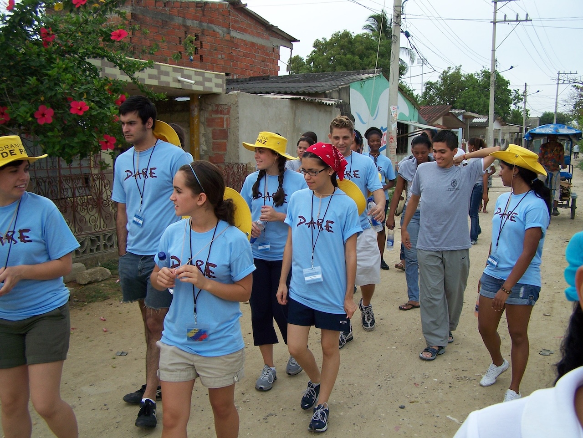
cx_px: 292
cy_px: 219
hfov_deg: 48.9
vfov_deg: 37.8
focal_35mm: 38
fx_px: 640
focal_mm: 6.3
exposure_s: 1/400
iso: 80
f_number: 2.8
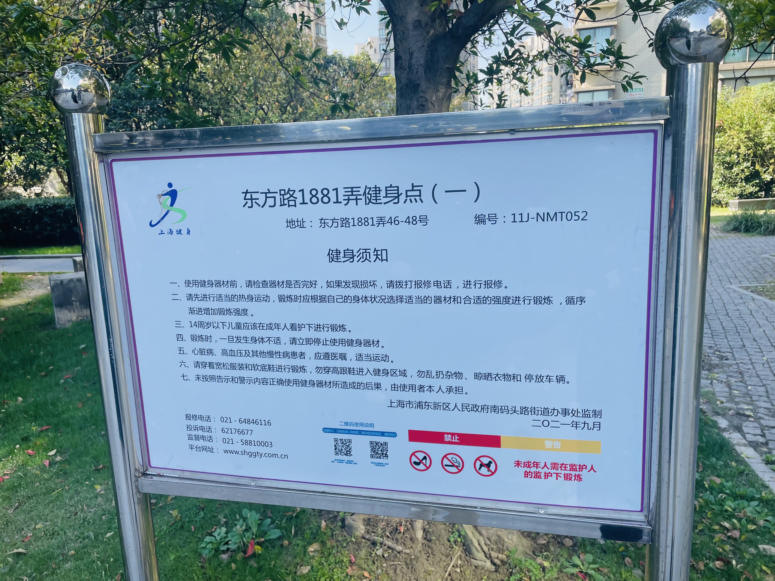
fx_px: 582
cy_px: 290
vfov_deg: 53.1
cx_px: 388
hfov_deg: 67.3
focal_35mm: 26
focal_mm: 4.2
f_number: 1.6
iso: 32
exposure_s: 1/581
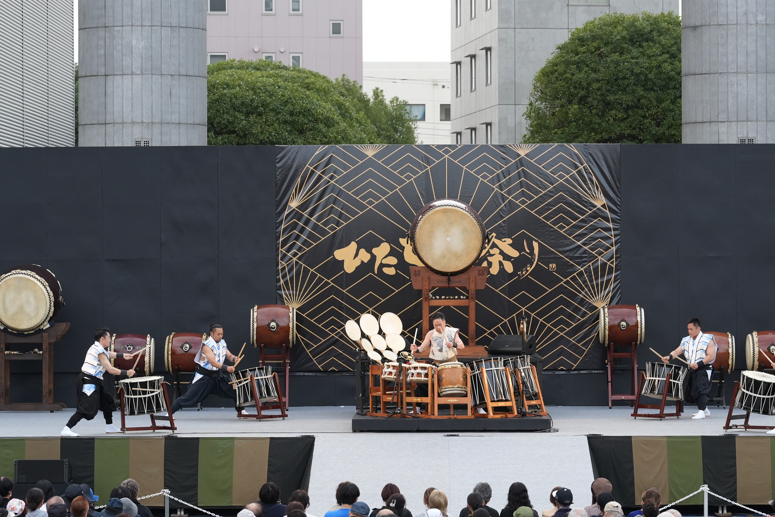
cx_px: 444
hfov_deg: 13.4
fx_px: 3293
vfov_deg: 9.0
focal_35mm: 153
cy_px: 266
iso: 1600
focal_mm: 128
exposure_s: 1/640
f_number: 5.6
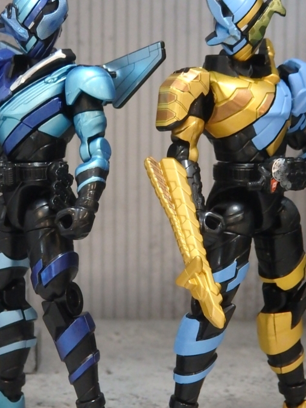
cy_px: 208
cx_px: 153
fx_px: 1179
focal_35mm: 100
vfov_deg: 19.6
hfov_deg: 14.8
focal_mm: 11.9
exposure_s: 1/60
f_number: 4.4
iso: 800
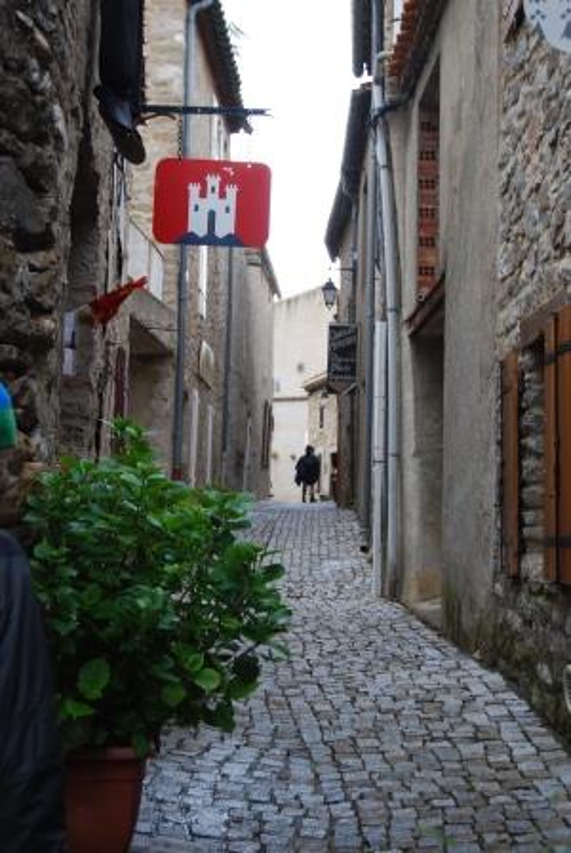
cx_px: 286
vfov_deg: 33.4
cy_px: 426
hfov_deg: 22.7
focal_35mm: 60
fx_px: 1423
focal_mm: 40
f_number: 5.6
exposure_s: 1/60
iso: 200
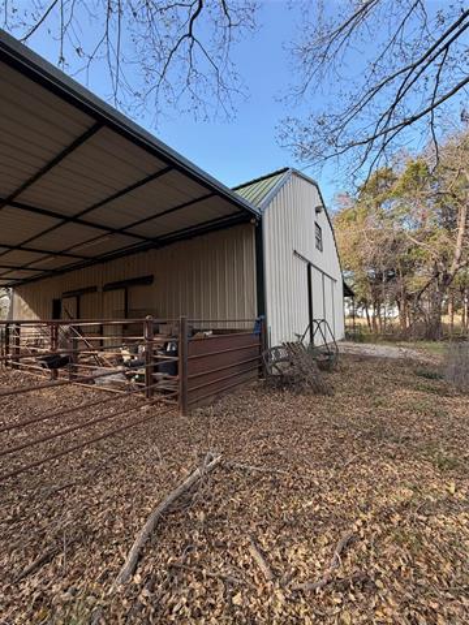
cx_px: 234
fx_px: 253
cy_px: 312
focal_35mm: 14
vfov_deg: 102.1
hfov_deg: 85.7
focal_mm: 2.22
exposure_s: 1/121
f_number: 2.2
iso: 40
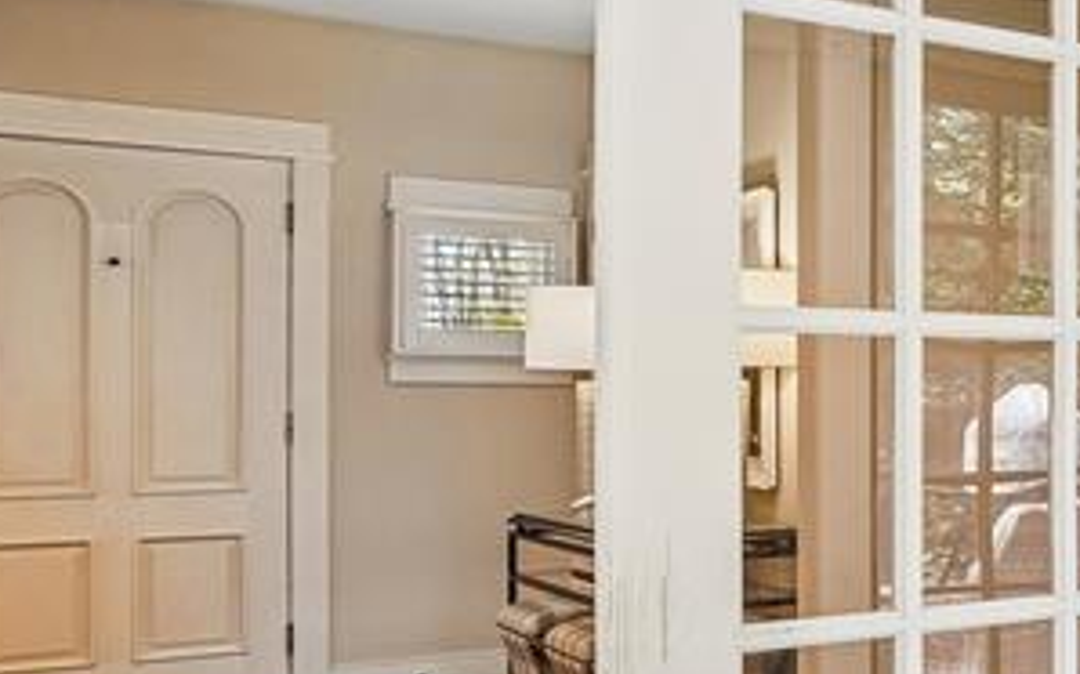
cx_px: 1772
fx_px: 1442
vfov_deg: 26.3
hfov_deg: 25.2
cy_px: 391
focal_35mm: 49
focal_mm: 14
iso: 400
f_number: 8
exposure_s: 1/30
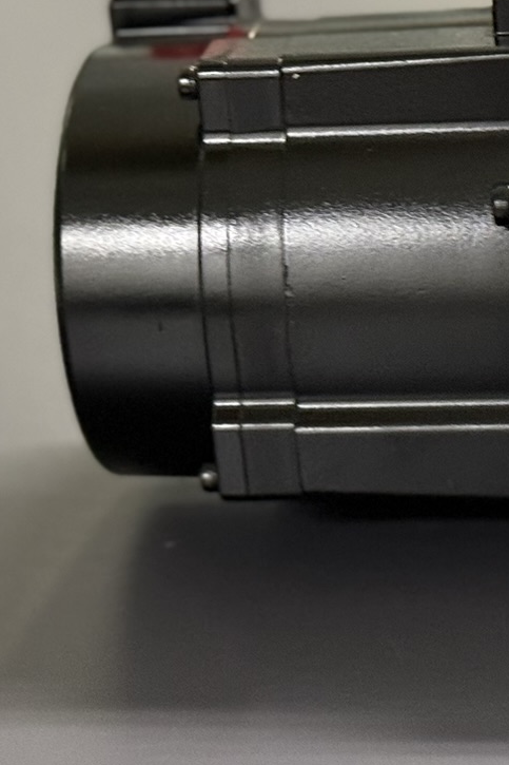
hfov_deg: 9.7
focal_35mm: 141
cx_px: 497
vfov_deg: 14.6
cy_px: 364
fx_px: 2992
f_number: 1.78
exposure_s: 1/33
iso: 320
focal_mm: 6.76
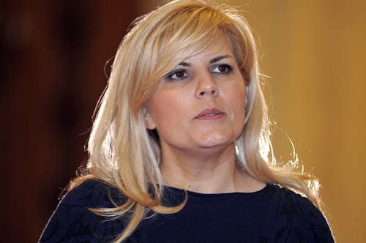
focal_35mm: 300
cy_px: 122
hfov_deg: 6.9
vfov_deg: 4.6
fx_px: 3046
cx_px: 183
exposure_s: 1/125
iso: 640
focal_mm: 200
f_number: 2.8
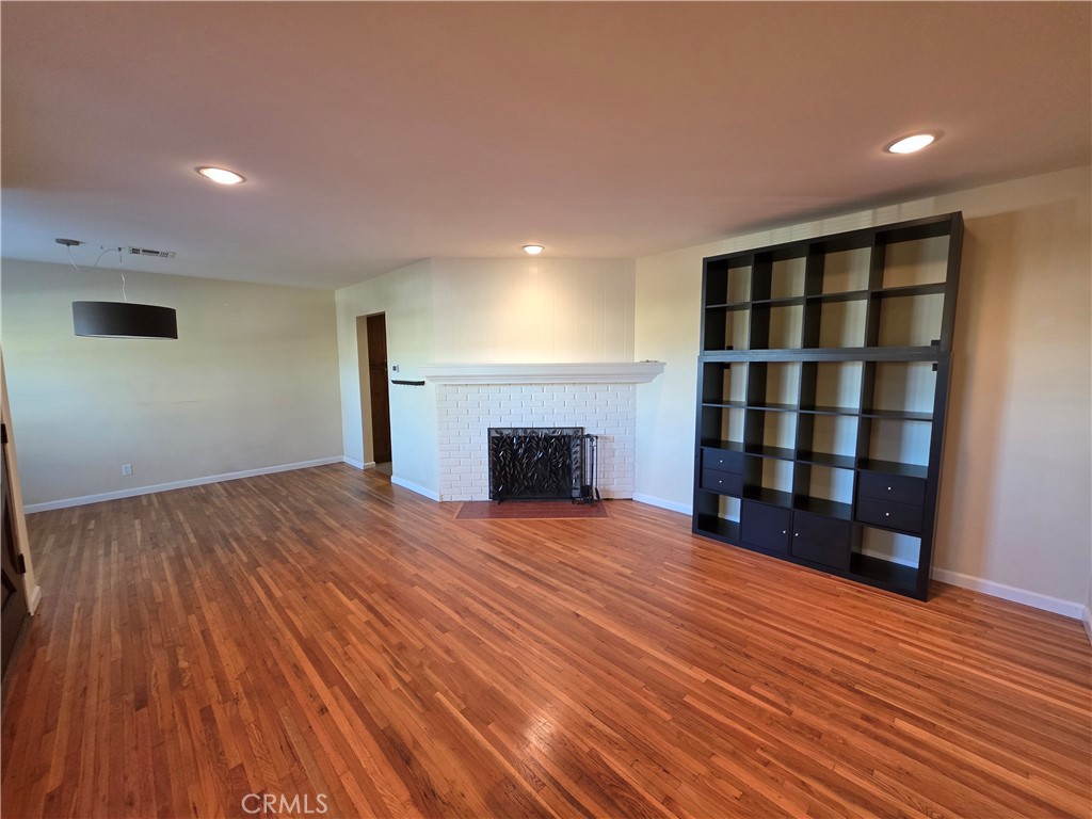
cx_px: 546
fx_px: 410
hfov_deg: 106.2
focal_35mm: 13
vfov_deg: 89.9
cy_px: 410
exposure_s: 1/60
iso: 200
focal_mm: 2.2
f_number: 1.9
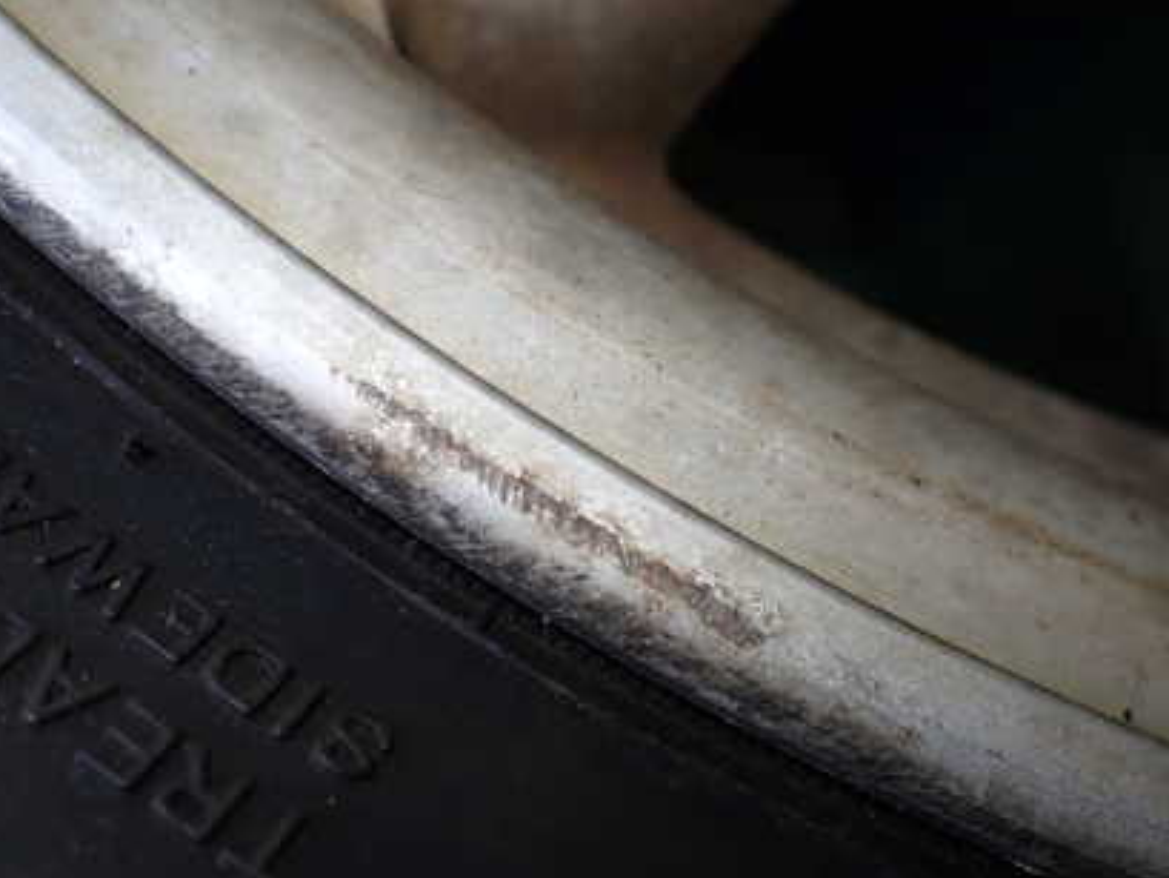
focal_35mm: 44
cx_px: 612
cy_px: 455
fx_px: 1486
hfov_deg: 42.9
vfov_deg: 32.9
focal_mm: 5.4
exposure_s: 1/125
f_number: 2.3
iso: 125
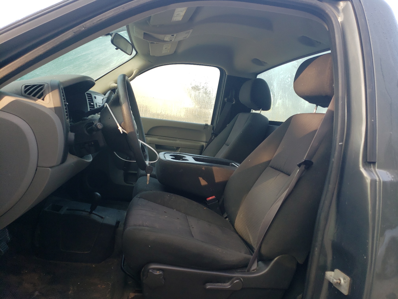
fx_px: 299
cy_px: 150
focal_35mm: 26
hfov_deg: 67.3
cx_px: 199
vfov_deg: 53.1
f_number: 1.5
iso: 50
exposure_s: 1/250
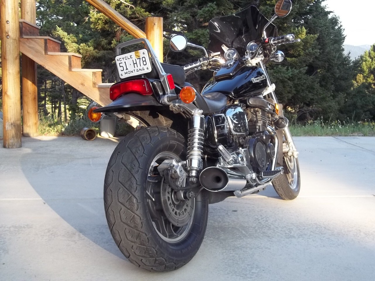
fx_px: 531
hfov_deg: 38.9
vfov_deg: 29.7
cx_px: 188
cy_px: 140
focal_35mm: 49
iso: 64
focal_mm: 8.8
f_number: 3.6
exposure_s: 1/80
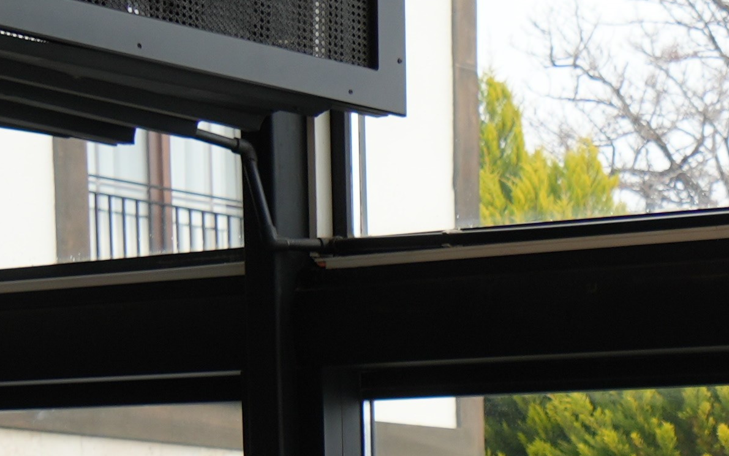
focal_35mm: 144
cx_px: 1249
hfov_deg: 13.3
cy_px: 1203
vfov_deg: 8.2
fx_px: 2861
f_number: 4
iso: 160
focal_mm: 24
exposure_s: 1/160
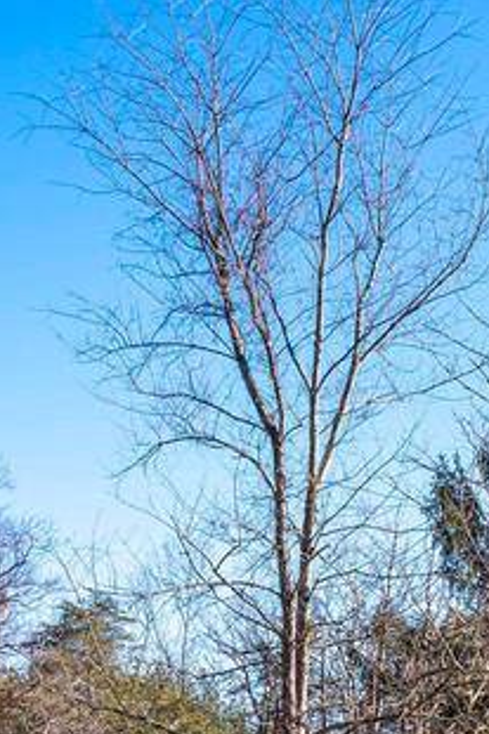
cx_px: 508
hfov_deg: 16.8
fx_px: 1611
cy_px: 688
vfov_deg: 24.8
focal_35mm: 79
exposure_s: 1/400
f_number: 10
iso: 400
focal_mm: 24
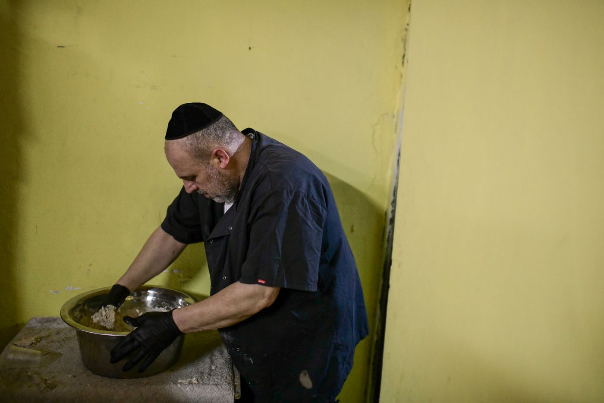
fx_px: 587
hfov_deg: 54.4
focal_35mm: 35
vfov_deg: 37.8
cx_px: 302
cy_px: 202
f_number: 1.8
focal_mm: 35
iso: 5000
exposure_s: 1/250
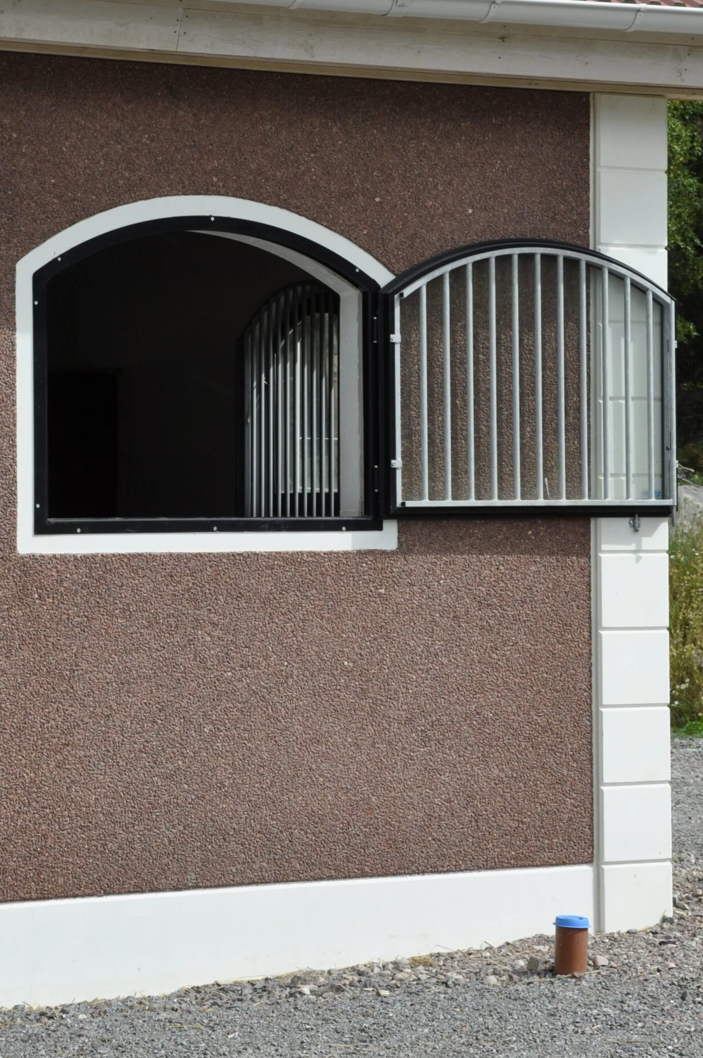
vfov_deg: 19.8
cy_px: 418
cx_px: 389
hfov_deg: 13.3
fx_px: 3025
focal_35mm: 103
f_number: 9
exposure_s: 1/320
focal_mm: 50
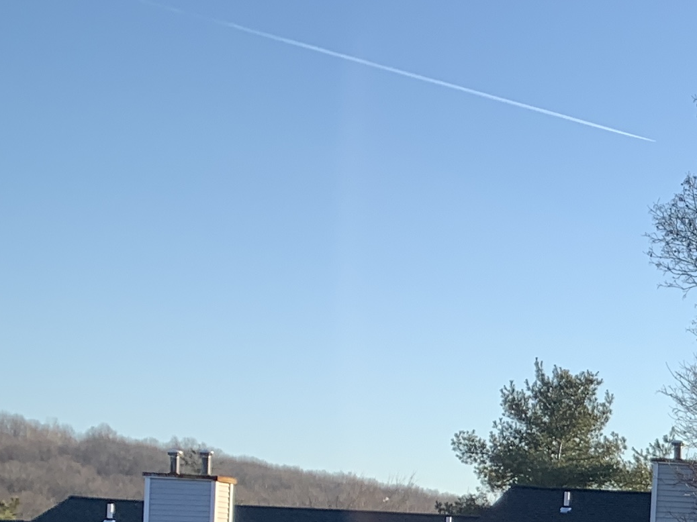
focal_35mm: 101
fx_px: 2033
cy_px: 656
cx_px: 1260
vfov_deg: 14.1
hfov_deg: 16.3
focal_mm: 4.25
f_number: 1.8
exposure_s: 1/743
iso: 25
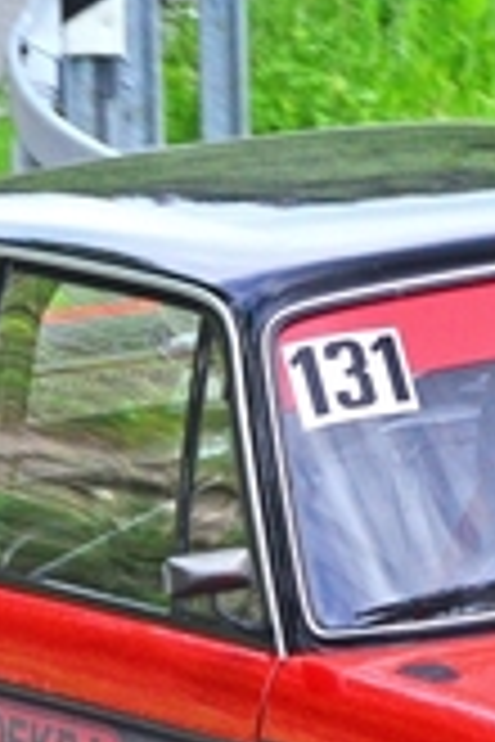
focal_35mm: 443
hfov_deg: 3.1
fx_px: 9136
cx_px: 585
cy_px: 773
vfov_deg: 4.6
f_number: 7.1
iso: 1250
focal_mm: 122
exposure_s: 1/640
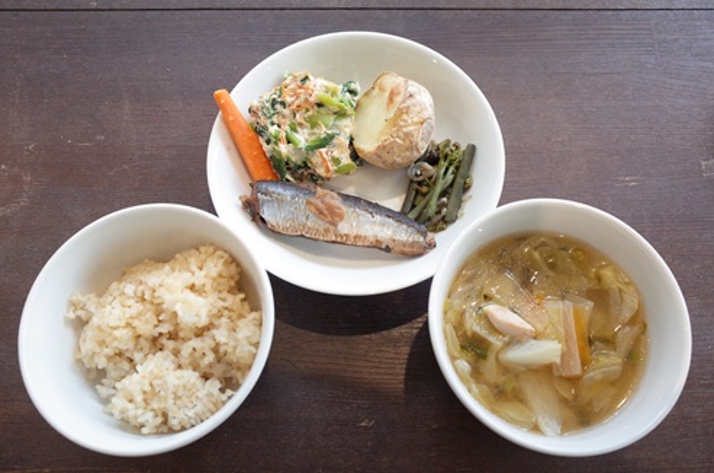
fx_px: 554
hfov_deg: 65.6
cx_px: 357
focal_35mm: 28
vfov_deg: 46.2
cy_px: 236
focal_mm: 18.3
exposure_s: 1/30
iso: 1100
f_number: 5.6
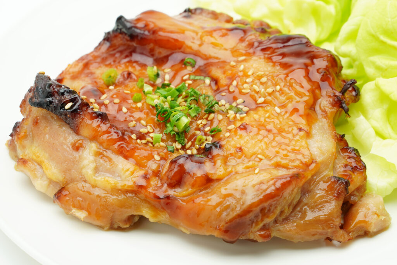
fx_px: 1257
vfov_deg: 12.0
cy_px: 132
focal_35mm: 114
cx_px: 198
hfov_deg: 18.0
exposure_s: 1/5
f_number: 11
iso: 100
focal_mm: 76
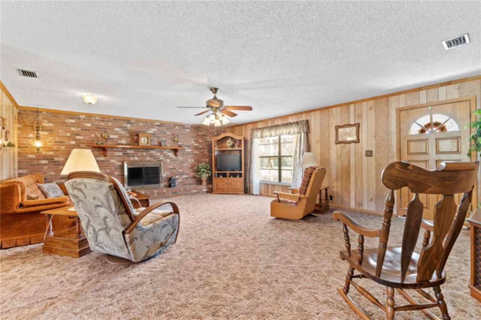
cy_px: 160
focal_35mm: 16
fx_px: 214
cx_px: 240
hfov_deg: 96.8
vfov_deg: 73.7
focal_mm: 16
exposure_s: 4
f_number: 9
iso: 200
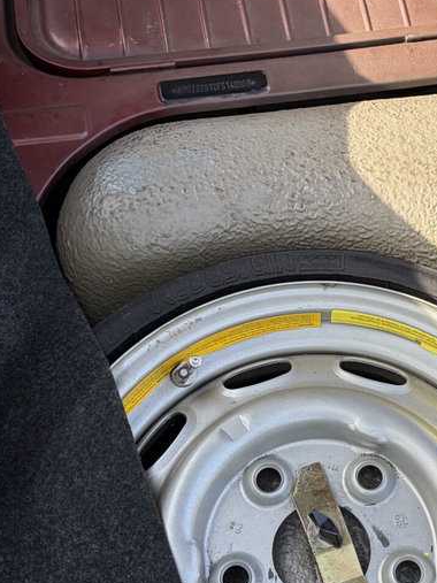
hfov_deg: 20.7
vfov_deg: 27.7
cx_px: 362
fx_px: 1179
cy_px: 234
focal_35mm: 70
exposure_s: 1/601
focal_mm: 5.96
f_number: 1.6
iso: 50
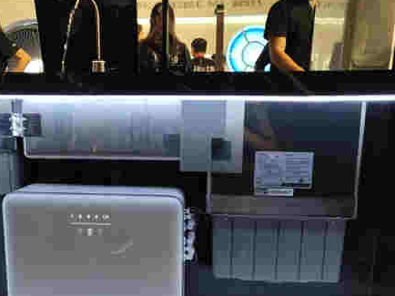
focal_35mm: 38
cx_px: 157
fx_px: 433
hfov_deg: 48.7
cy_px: 176
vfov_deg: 37.6
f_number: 1.8
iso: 224
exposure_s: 1/100
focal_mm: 4.35
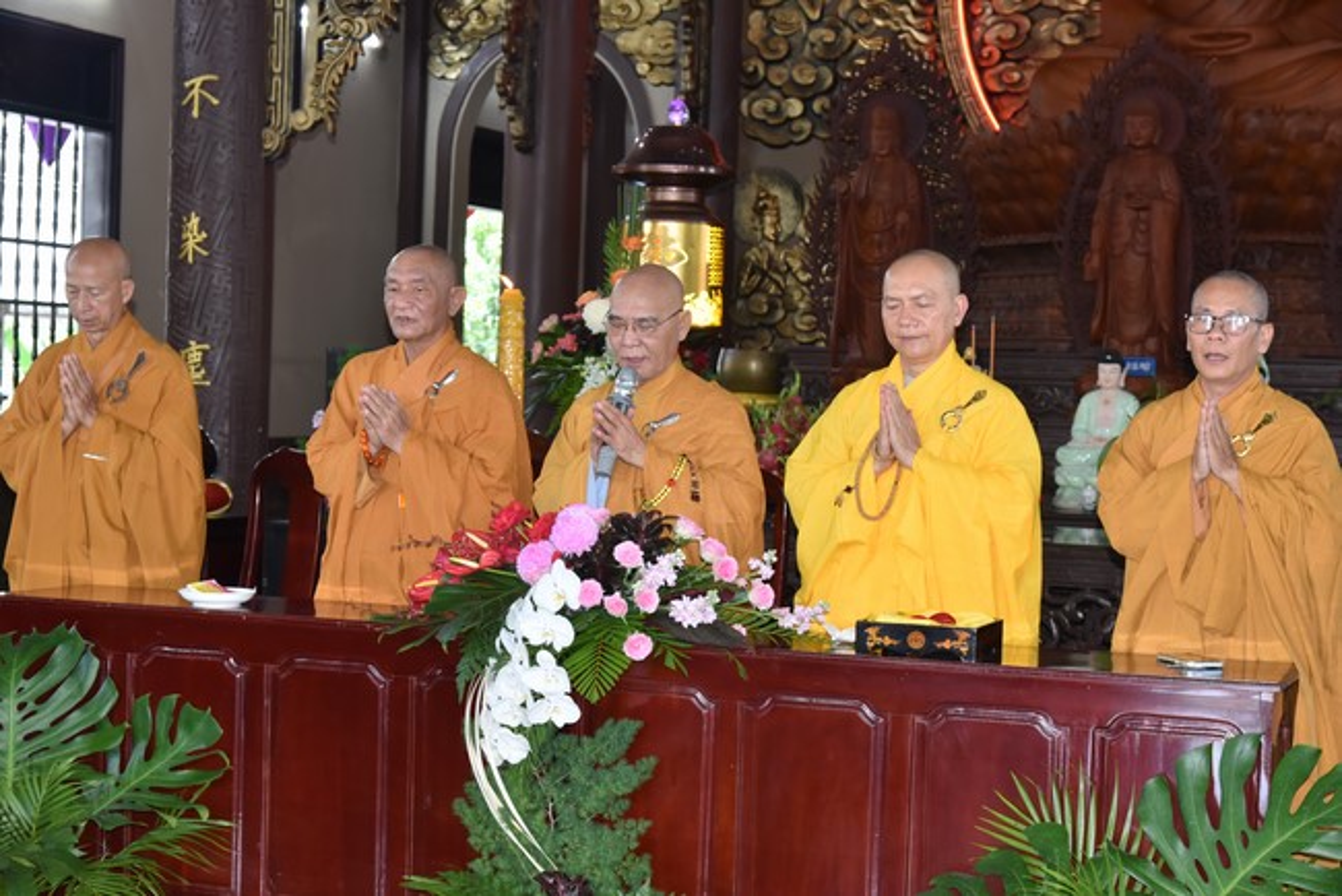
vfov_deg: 20.9
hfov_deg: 30.9
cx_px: 671
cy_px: 448
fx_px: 2424
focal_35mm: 65
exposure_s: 1/80
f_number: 5.6
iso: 1600
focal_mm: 65
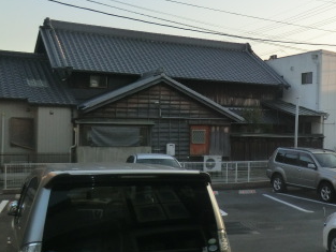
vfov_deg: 29.7
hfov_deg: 36.6
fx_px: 476
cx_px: 298
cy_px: 127
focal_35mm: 49
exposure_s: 1/400
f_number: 3.2
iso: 80
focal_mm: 4.3
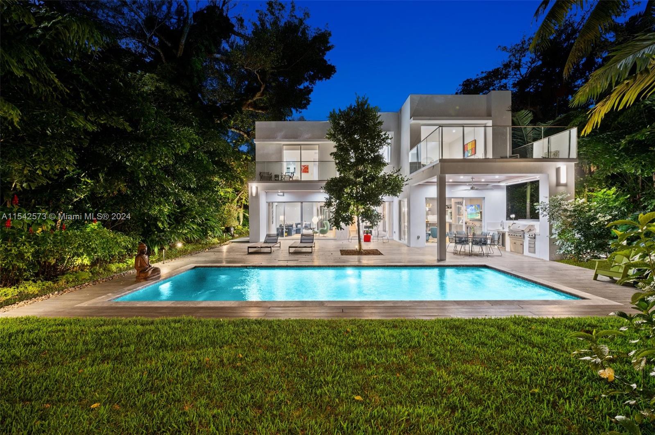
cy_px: 218
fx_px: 254
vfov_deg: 81.1
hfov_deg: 104.3
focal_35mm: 14
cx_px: 328
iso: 200
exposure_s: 1.6
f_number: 8
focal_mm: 14
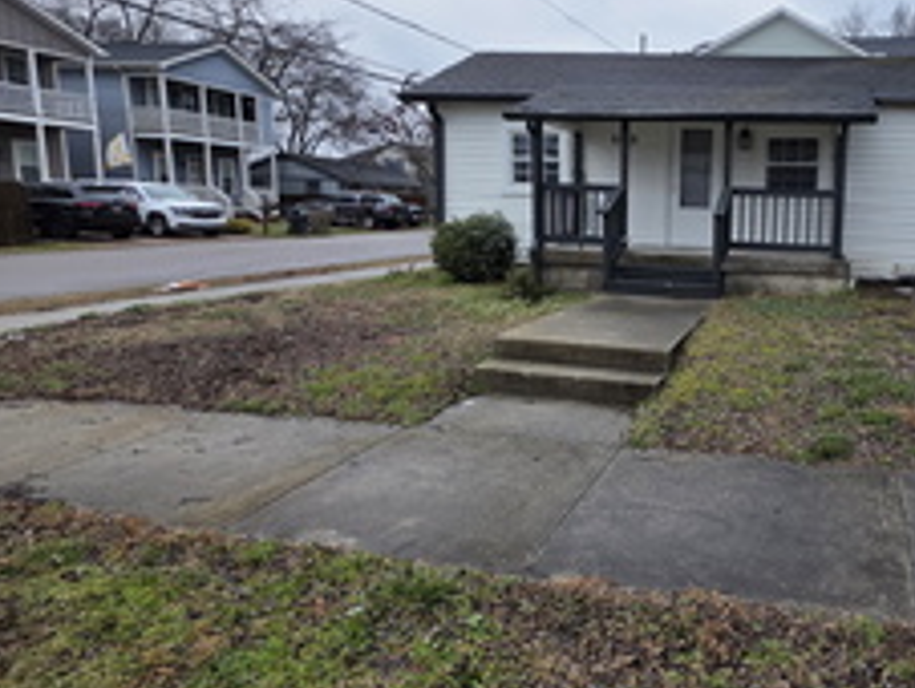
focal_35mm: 23
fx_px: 609
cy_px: 316
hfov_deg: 67.1
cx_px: 729
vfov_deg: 58.9
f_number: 1.9
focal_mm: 2.2
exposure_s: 1/120
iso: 64
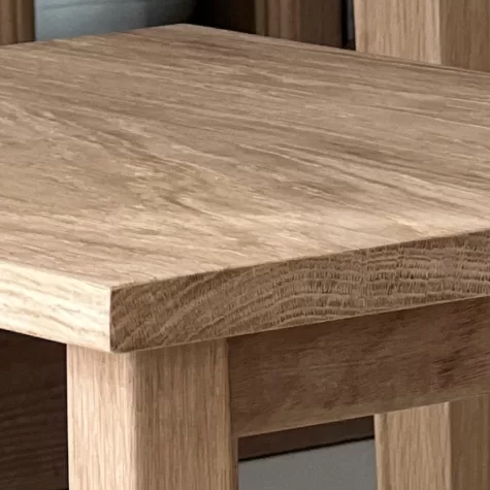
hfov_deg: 4.8
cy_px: 668
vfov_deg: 4.7
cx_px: 140
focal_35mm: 367
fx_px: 5877
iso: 64
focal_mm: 9
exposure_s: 1/121
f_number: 2.8
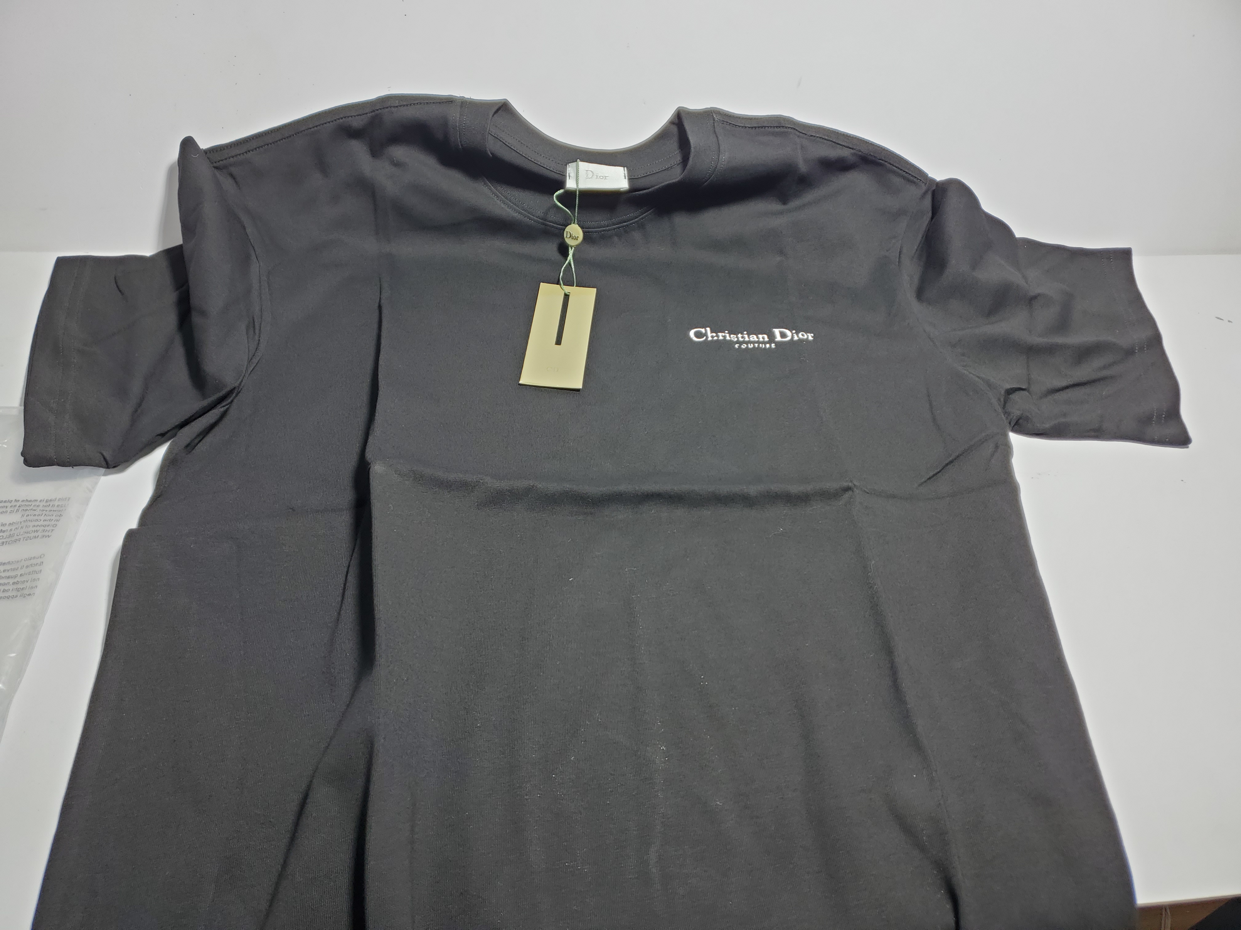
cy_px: 465
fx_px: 932
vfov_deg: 53.1
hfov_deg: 67.3
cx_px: 620
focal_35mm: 26
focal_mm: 4.3
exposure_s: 1/129
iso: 50
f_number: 1.5
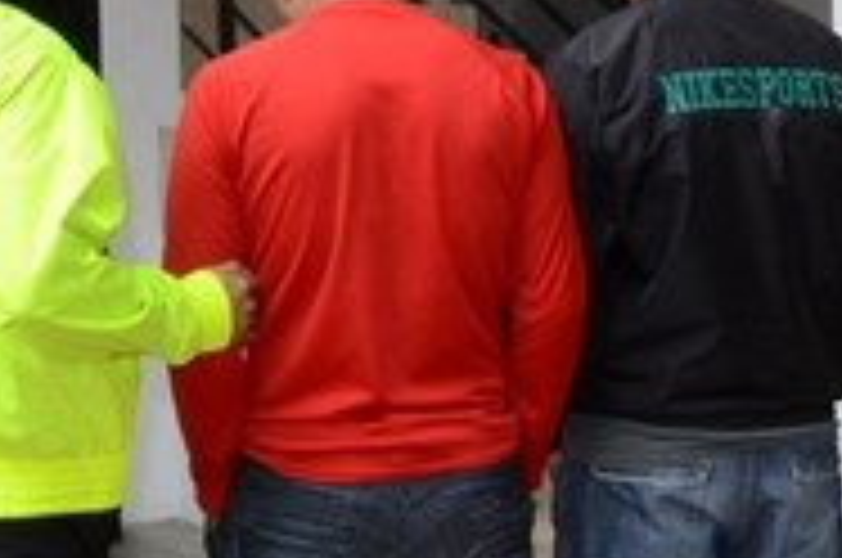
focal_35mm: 98
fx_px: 2288
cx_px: 1022
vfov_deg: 13.9
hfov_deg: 19.6
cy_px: 382
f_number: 13
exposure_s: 1/80
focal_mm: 18
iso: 640
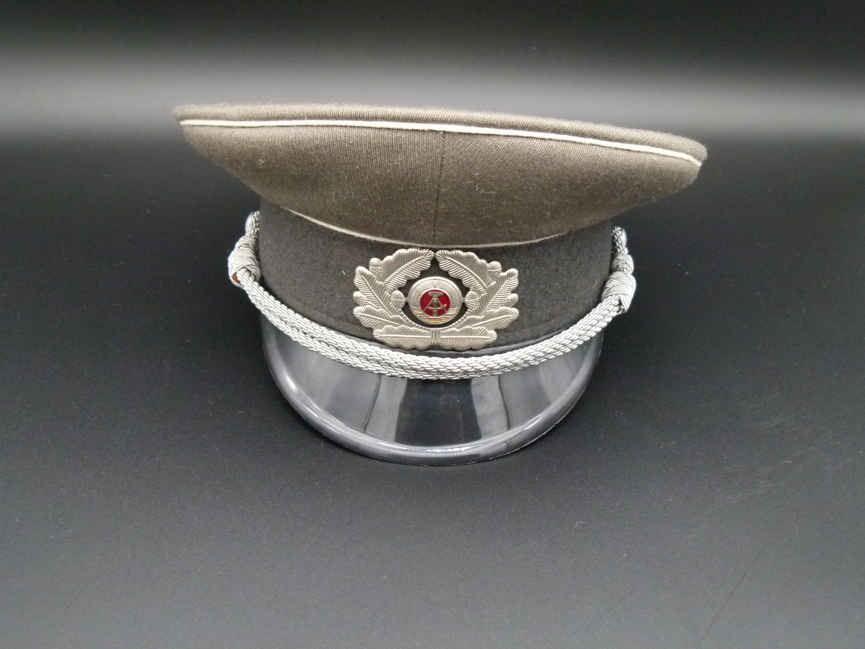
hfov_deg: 54.0
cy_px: 324
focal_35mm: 34
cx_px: 432
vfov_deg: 41.8
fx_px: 850
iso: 400
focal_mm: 6.2
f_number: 3
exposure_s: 1/50
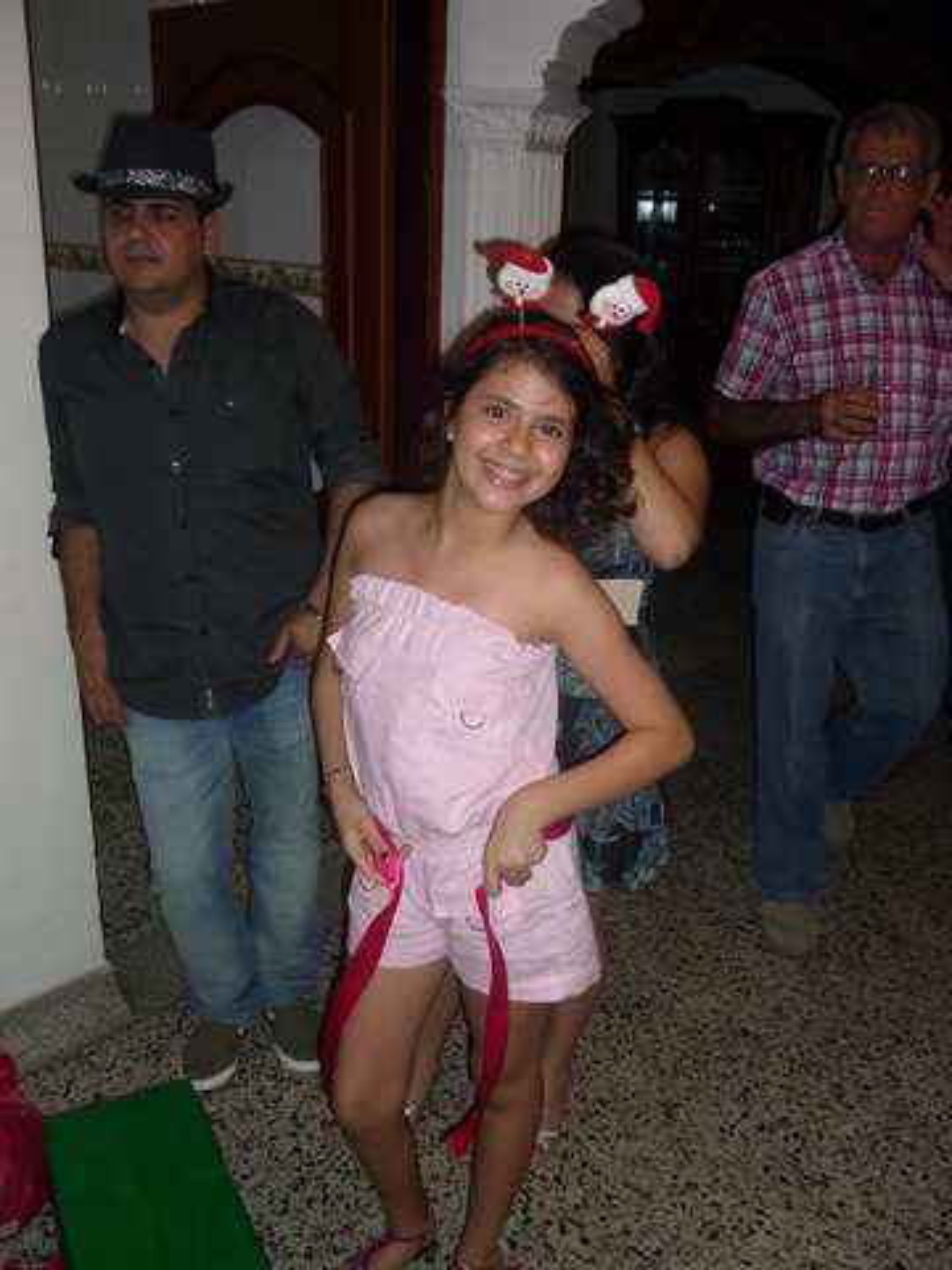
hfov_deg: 42.9
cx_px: 476
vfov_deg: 55.4
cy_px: 635
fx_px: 1210
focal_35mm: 33
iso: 100
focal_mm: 5.5
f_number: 2.8
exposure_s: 1/30
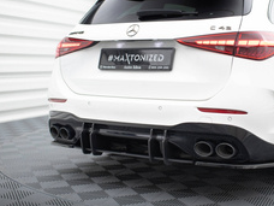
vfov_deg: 24.8
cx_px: 186
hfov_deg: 32.4
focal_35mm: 59
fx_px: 467
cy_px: 85
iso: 500
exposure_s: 1/160
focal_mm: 35
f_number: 2.5
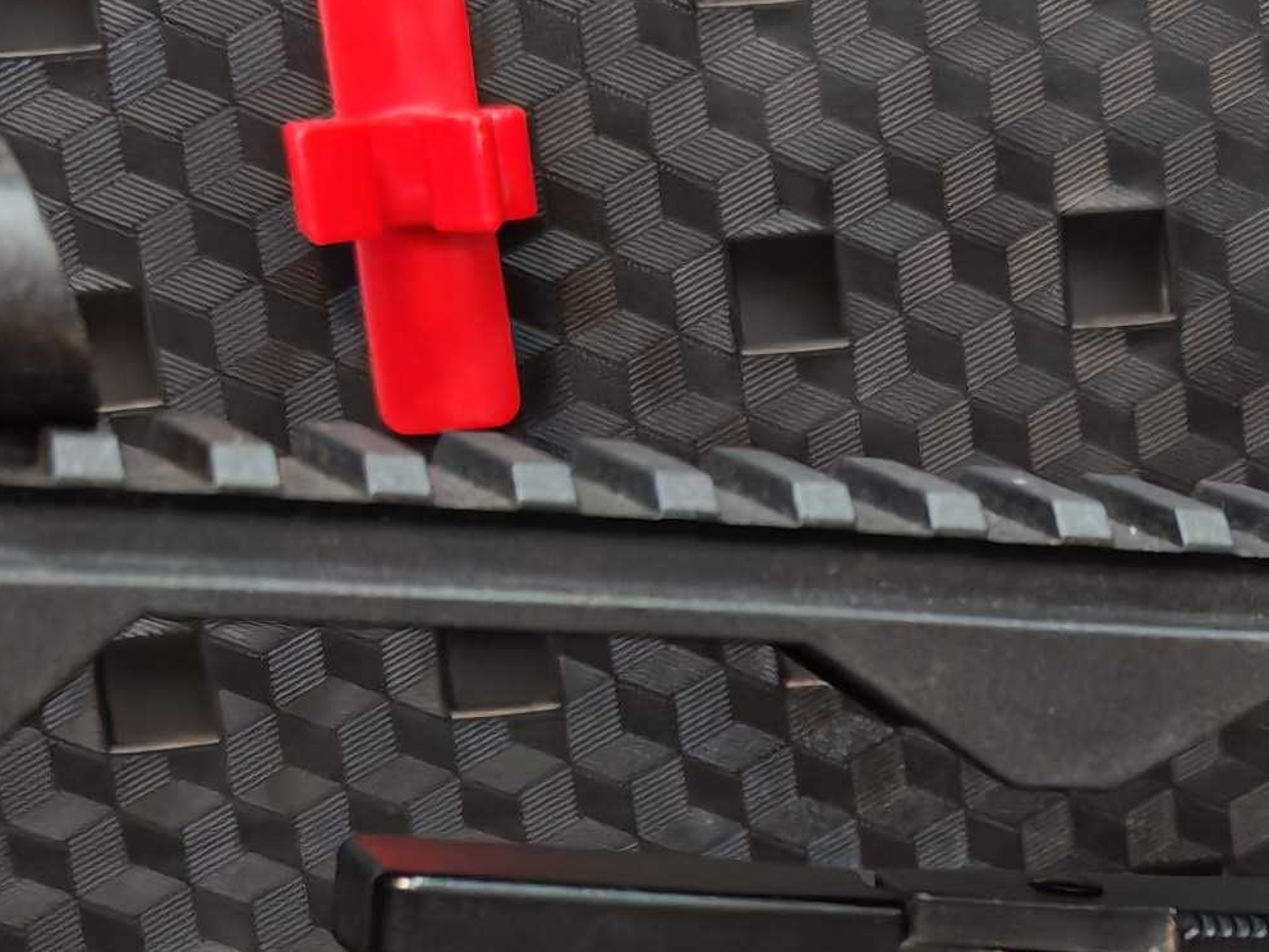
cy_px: 1365
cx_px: 1629
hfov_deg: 18.5
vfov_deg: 14.1
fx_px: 3630
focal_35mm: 99
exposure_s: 1/50
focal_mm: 6.83
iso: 640
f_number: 2
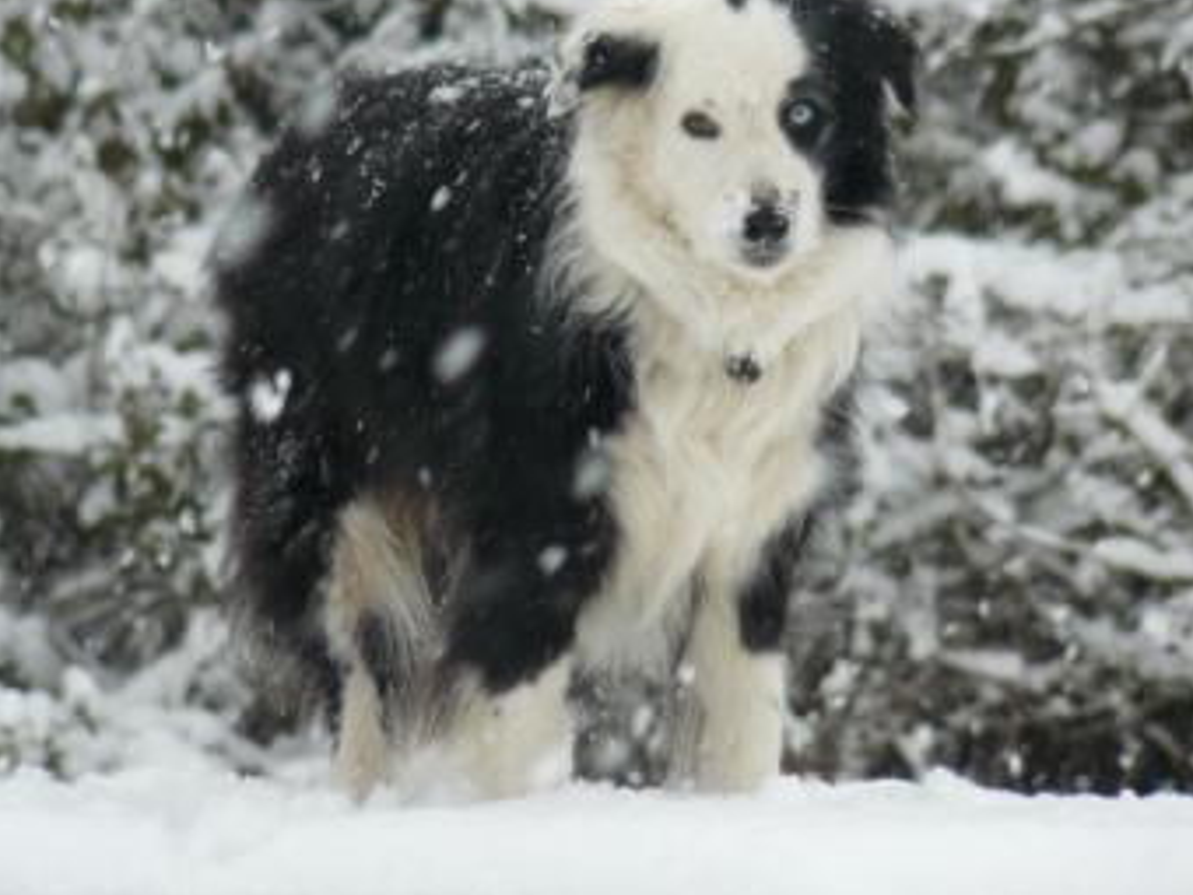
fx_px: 19644
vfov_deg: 2.6
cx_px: 554
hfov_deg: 3.5
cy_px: 323
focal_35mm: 570
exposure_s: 1/125
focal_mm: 72
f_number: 4
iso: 100
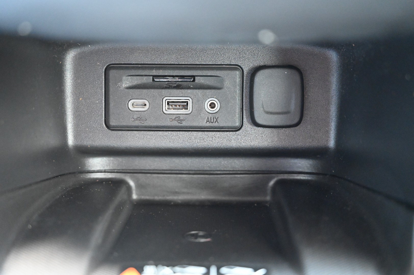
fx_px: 575
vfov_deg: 26.9
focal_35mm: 50
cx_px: 207
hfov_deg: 39.6
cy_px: 138
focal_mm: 50
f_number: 4
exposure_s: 1/50
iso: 12800
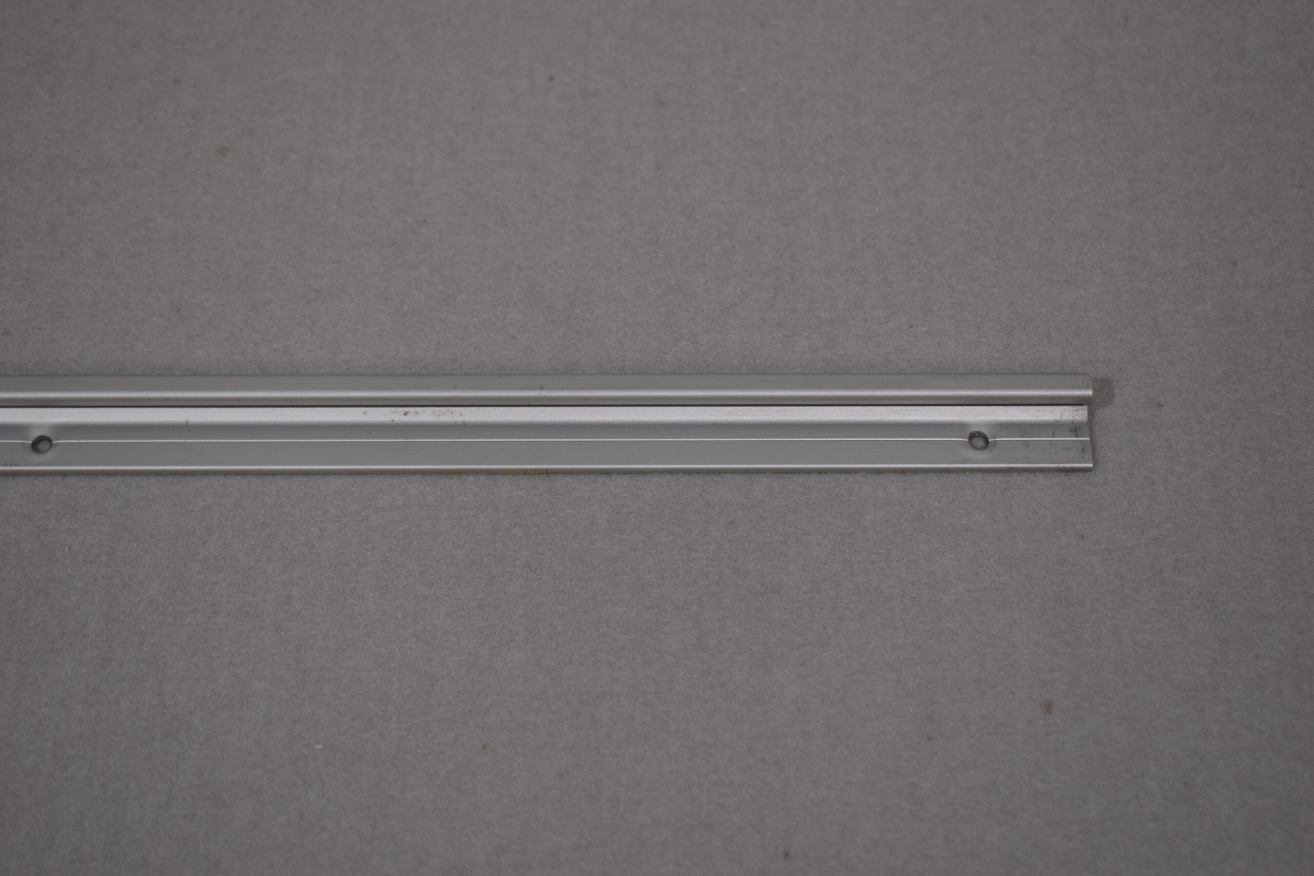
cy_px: 438
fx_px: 2518
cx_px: 657
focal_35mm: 69
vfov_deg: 19.7
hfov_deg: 29.2
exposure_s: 1/125
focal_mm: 46
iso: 250
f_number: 5.6
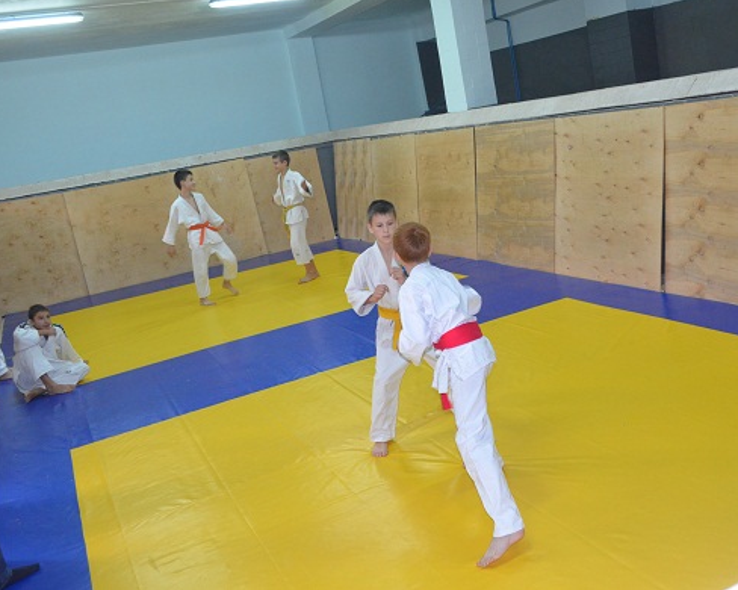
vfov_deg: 39.1
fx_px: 830
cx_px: 445
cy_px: 291
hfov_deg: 47.7
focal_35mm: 38
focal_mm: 22
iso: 2000
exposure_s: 1/60
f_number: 6.3
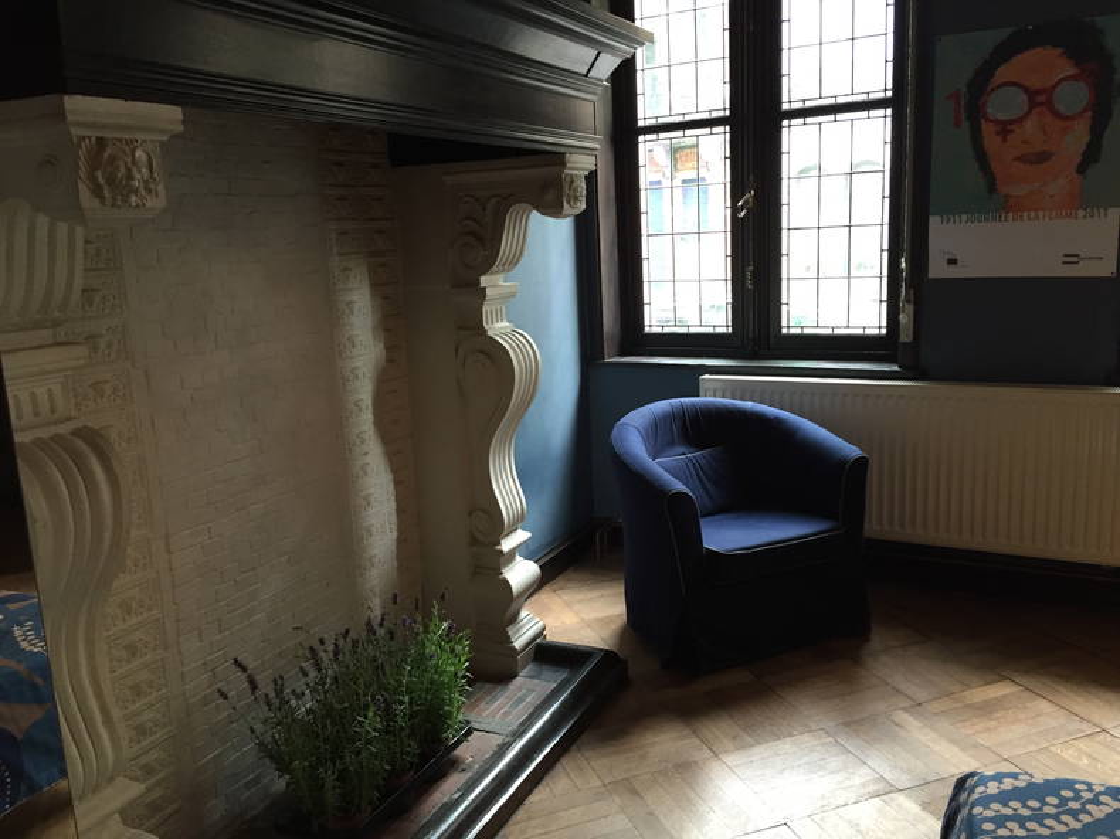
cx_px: 560
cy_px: 420
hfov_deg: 61.7
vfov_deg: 48.2
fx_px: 938
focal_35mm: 29
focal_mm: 4.15
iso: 125
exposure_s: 1/30
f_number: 2.2
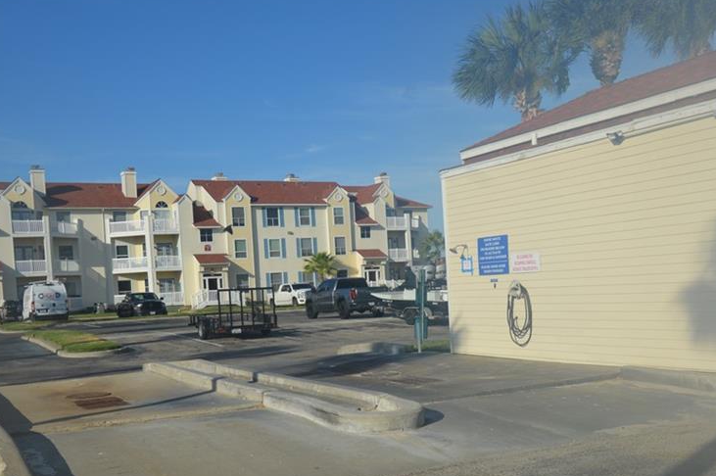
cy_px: 321
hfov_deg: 46.4
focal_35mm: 42
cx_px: 396
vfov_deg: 31.6
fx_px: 835
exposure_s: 1/400
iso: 100
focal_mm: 20
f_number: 9
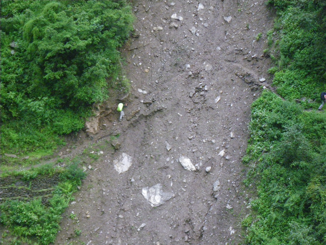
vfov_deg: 12.9
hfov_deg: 17.1
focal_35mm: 115
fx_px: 1083
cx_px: 163
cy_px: 122
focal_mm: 20.6
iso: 800
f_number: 5.2
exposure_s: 1/160
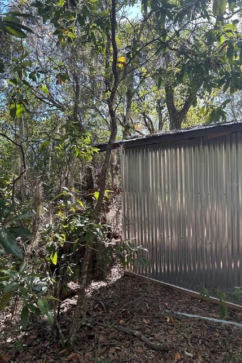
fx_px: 282
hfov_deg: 46.3
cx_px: 108
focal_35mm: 28
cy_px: 183
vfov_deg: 65.5
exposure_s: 1/380
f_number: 1.5
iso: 50
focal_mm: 5.7
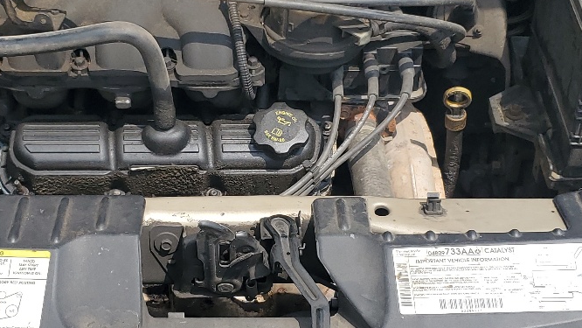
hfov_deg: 30.9
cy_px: 126
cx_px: 232
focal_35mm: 68
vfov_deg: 17.7
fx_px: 1050
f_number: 1.5
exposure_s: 1/2500
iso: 50
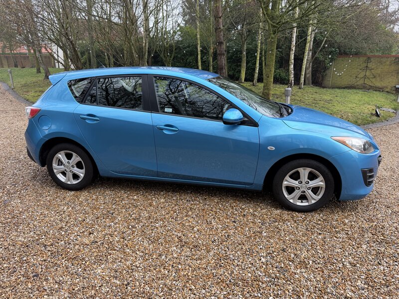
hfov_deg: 71.6
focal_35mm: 24
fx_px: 277
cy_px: 150
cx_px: 200
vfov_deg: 56.8
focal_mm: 6.76
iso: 80
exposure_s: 1/211
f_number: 1.78
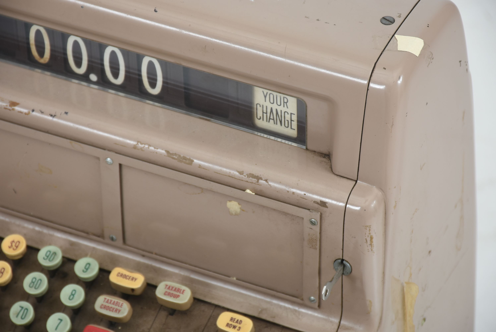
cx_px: 248
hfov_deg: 9.8
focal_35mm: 210
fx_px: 2895
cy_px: 166
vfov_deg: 6.6
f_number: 9
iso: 200
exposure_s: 1/160
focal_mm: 140
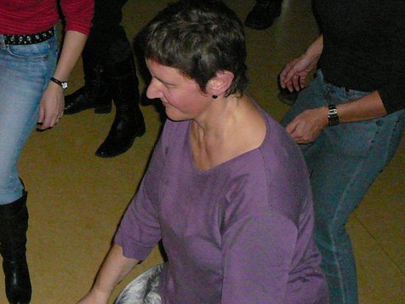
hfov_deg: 18.7
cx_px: 17
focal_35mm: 103
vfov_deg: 14.2
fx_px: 1205
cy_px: 36
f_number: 3.4
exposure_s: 1/30
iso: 400
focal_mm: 7.3
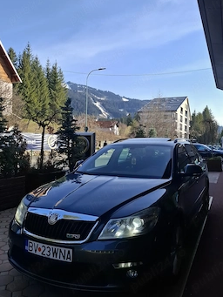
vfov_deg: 65.3
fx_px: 232
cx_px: 127
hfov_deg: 51.2
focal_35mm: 27
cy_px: 151
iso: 50
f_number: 1.8
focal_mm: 5.54
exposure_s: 1/1311
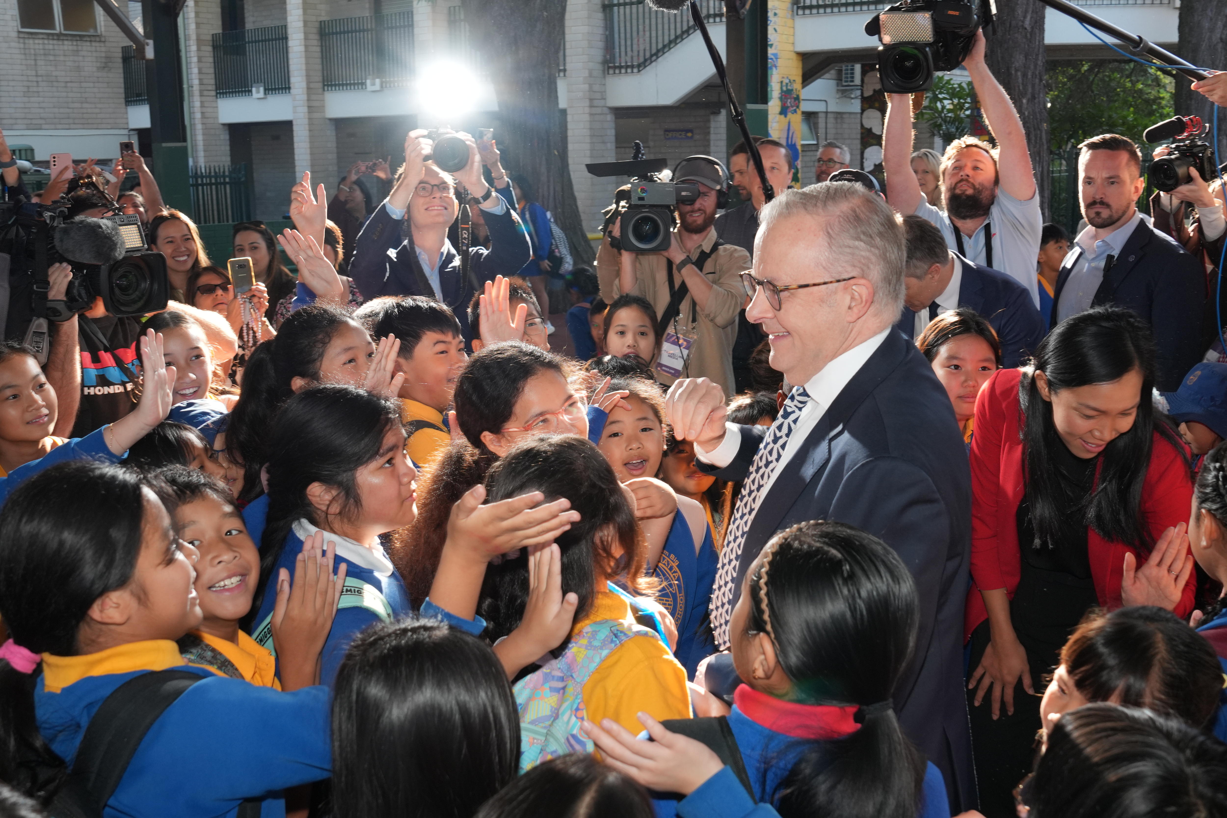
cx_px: 614
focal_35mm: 36
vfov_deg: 36.9
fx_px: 1227
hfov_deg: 53.1
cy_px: 409
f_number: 5.6
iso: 500
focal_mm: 24
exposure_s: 1/250
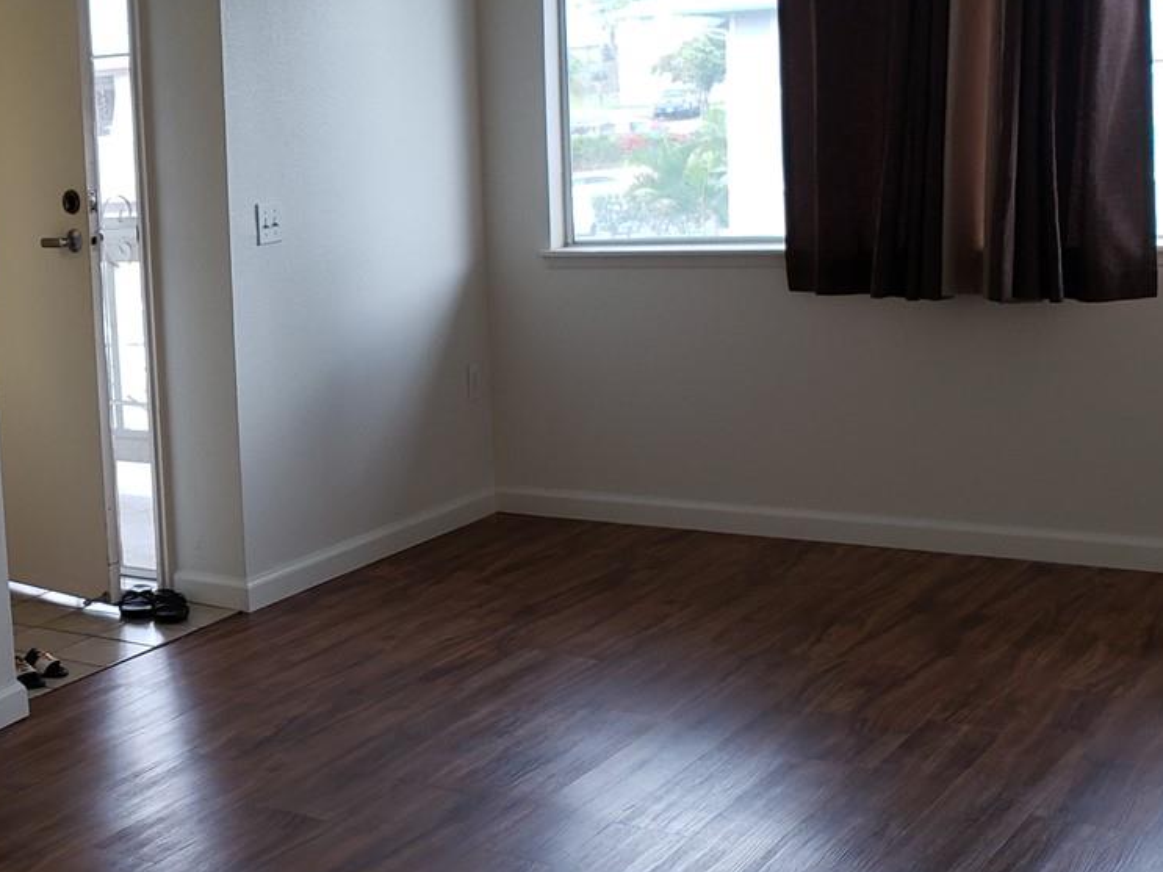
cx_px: -19
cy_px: 373
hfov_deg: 31.6
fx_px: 1881
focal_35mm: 56
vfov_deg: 26.1
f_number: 2.4
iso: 100
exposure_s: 1/60
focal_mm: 4.3
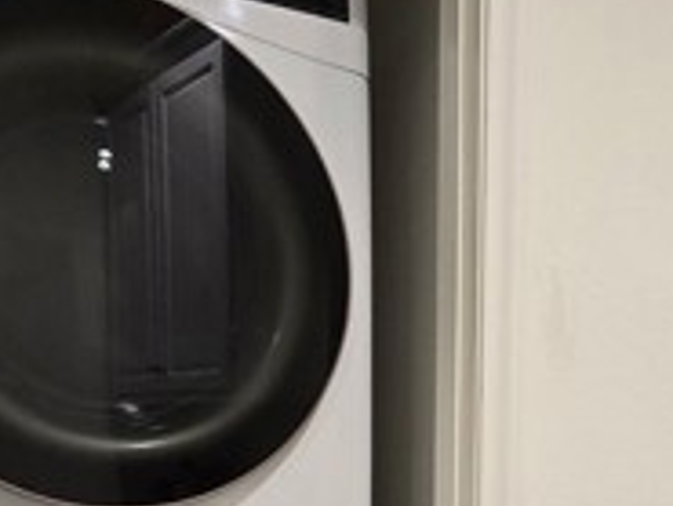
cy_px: 590
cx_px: 458
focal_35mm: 45
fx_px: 875
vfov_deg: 28.5
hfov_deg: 41.4
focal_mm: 2.2
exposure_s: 1/100
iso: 320
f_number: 2.2
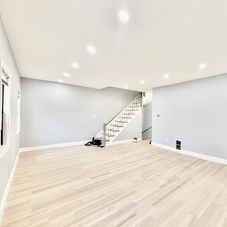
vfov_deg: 84.0
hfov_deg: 81.0
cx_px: 152
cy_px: 115
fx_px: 126
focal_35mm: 17
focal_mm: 2.22
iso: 125
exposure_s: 1/120
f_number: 2.2
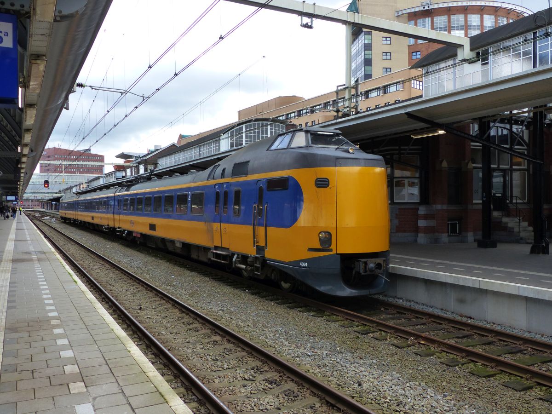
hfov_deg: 60.0
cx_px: 276
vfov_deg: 46.8
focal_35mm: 30
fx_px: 478
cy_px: 207
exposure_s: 1/200
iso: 160
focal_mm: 5.5
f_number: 4
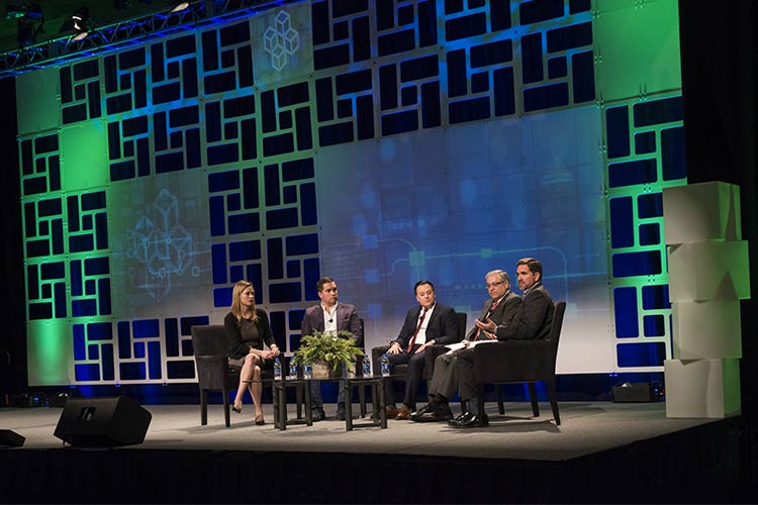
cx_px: 379
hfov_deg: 42.7
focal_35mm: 46
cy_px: 252
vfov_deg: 29.2
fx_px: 968
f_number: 6.3
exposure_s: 1/125
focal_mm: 46
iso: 1000
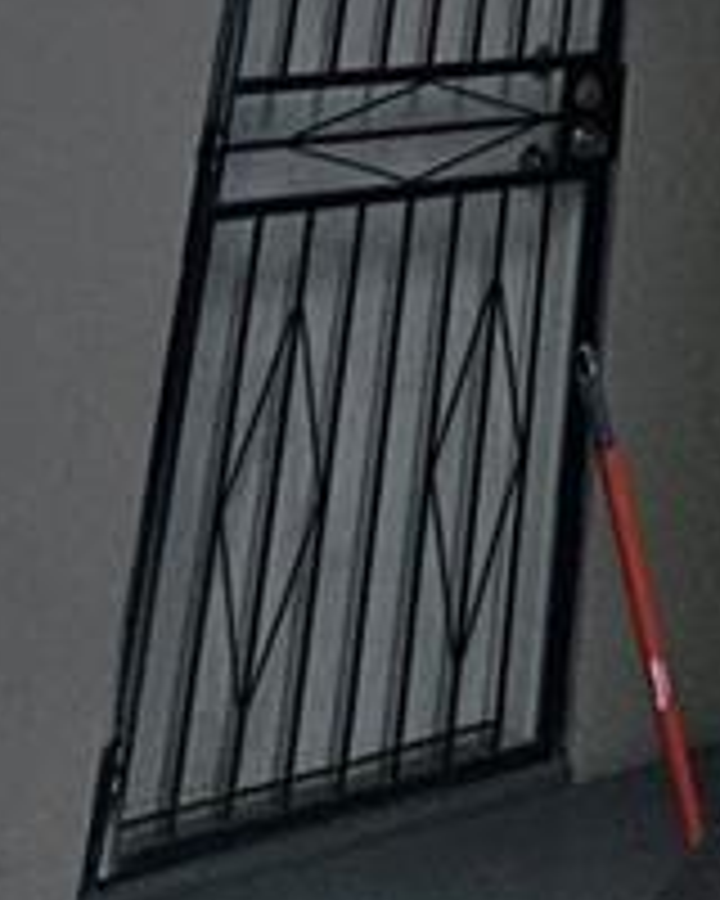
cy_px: -1629
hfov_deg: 18.1
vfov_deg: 12.5
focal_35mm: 76
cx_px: 1053
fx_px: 2024
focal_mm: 2.2
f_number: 2.2
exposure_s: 1/341
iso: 50
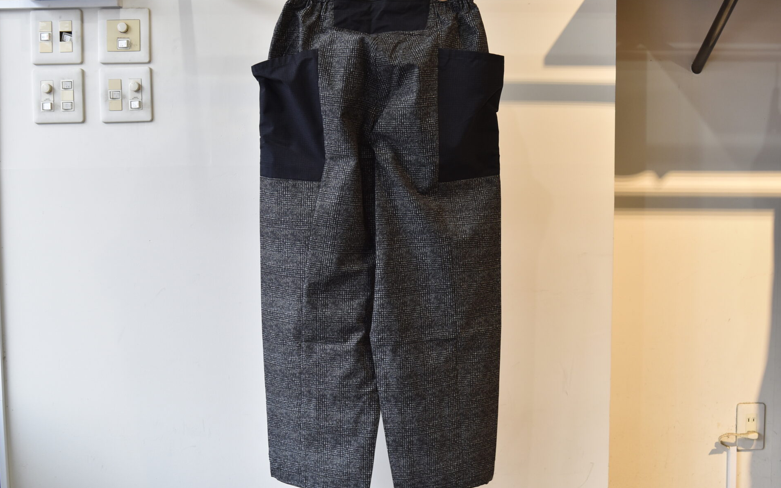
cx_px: 389
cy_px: 241
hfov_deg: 52.7
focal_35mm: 37
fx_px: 788
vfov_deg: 34.4
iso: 400
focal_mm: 24
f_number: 6.3
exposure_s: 1/13
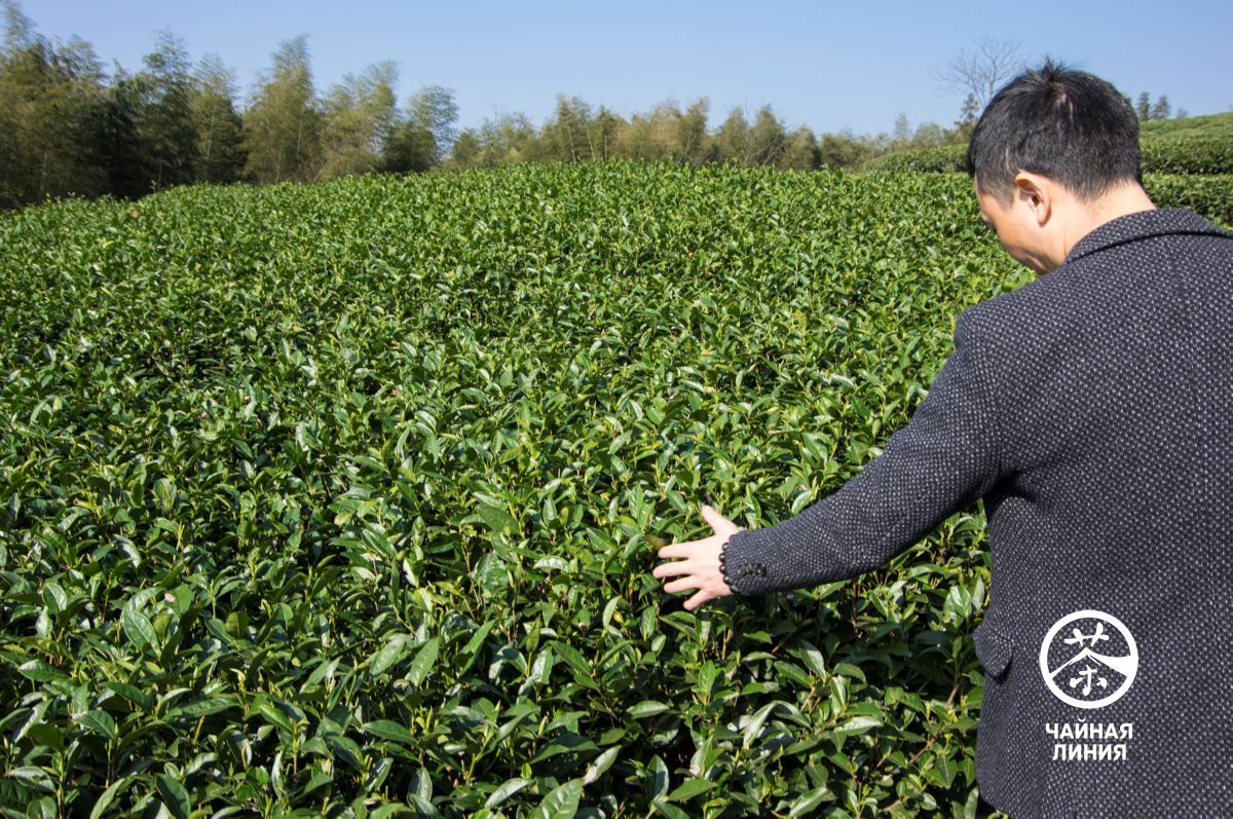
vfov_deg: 47.8
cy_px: 410
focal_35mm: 27
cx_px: 616
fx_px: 924
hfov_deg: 67.4
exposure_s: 1/125
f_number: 9
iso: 100
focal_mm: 18
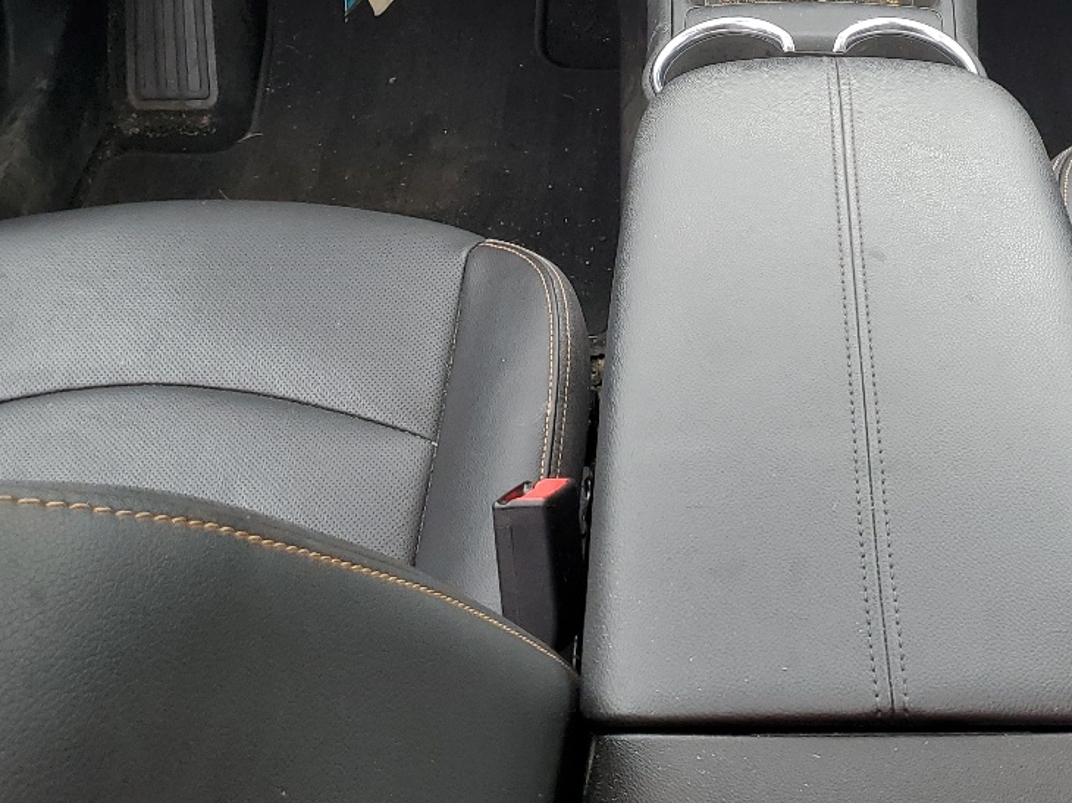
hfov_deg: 33.4
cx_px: 739
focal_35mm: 57
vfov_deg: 24.6
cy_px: 23
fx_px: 1765
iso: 50
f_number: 1.5
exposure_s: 1/128
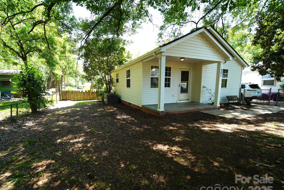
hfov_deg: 100.2
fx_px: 118
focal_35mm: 15
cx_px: 132
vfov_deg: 77.2
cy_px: 101
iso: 100
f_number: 5
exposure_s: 1/80
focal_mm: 14
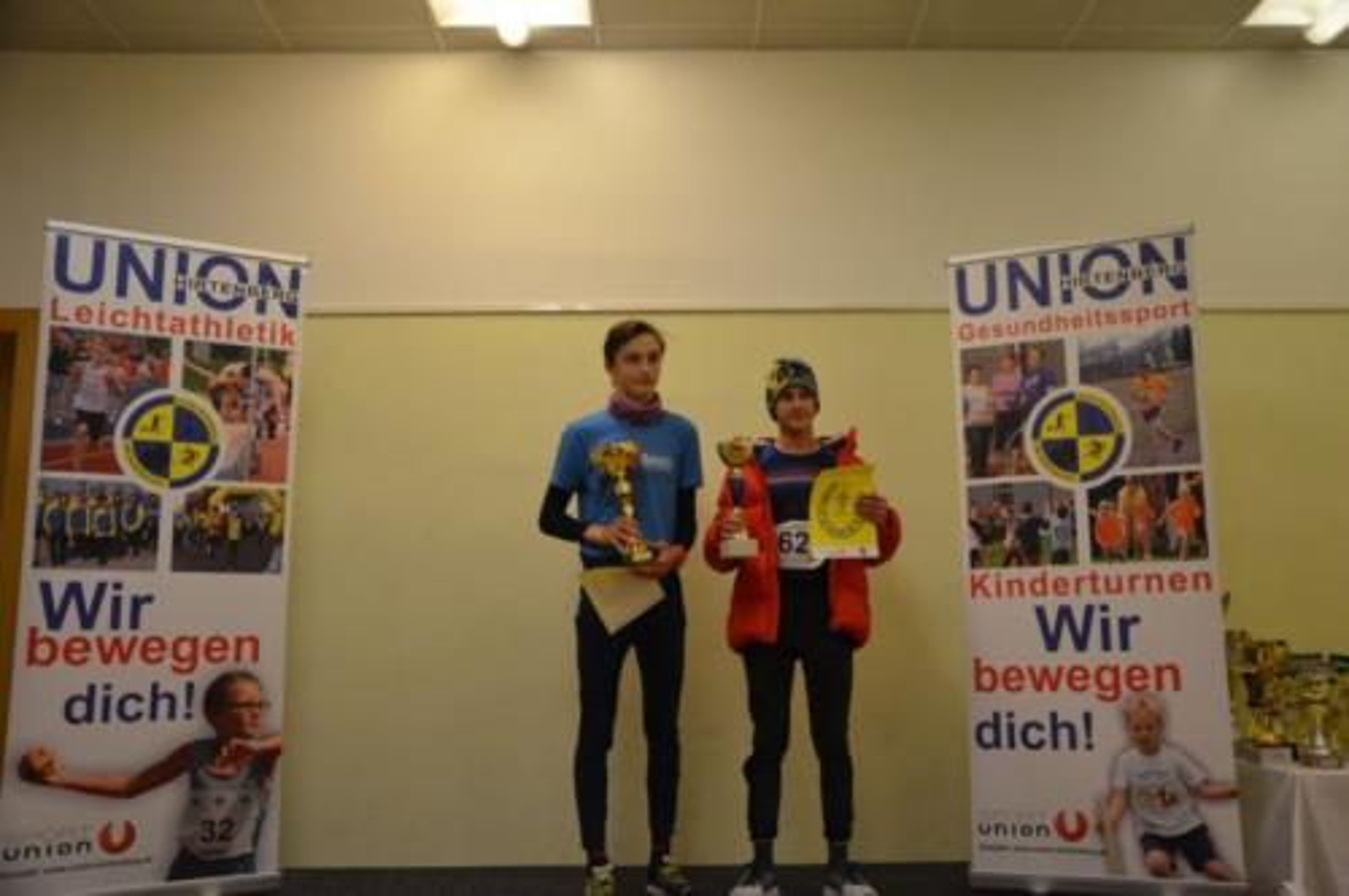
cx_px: 674
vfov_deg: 41.6
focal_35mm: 32
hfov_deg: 59.6
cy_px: 448
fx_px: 1179
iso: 1600
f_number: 3.8
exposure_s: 1/180
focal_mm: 21
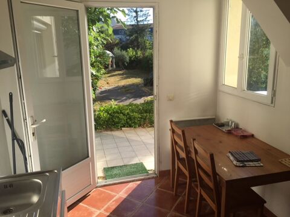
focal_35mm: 29
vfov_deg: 48.2
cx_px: 145
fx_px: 243
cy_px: 108
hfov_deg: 61.7
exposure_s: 1/625
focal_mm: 4.15
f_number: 2.2
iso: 25
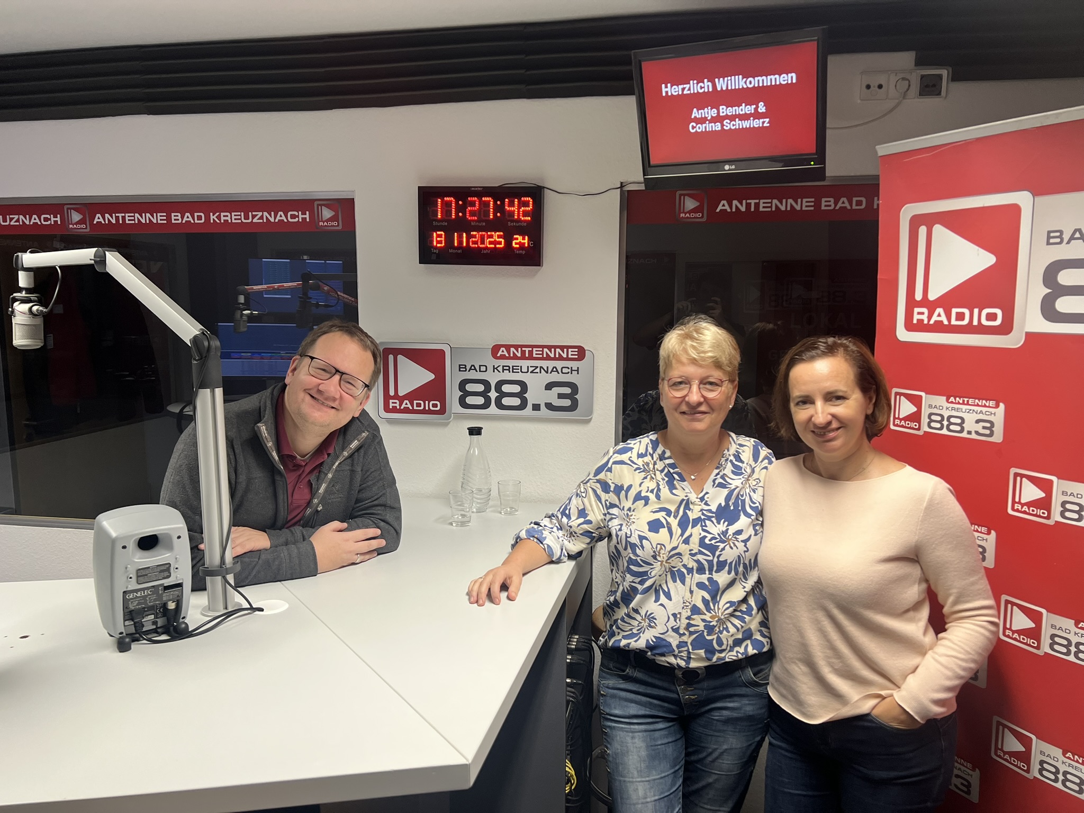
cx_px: 542
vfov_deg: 53.1
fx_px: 814
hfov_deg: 67.3
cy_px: 406
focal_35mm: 26
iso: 125
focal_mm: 5.7
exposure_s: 1/100
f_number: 1.5
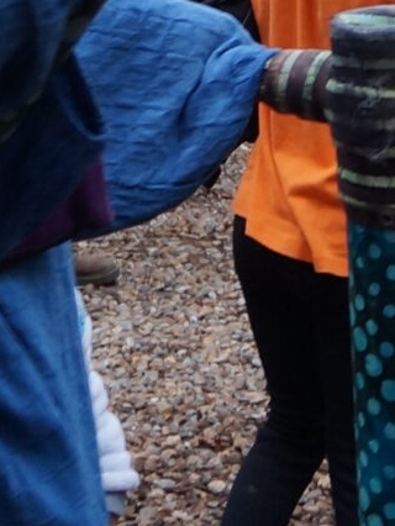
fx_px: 2629
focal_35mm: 173
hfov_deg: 8.4
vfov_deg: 9.8
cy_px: -814
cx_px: 568
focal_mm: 20
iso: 500
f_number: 4
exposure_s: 1/160
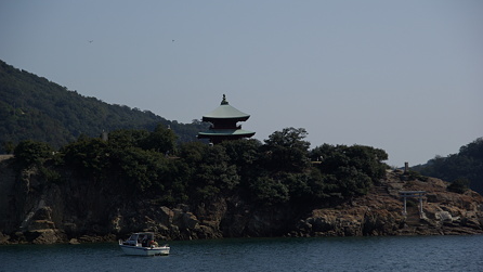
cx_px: 242
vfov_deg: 10.9
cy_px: 132
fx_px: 1422
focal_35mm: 111
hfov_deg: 19.3
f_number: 4.5
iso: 100
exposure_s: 1/1600
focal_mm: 70
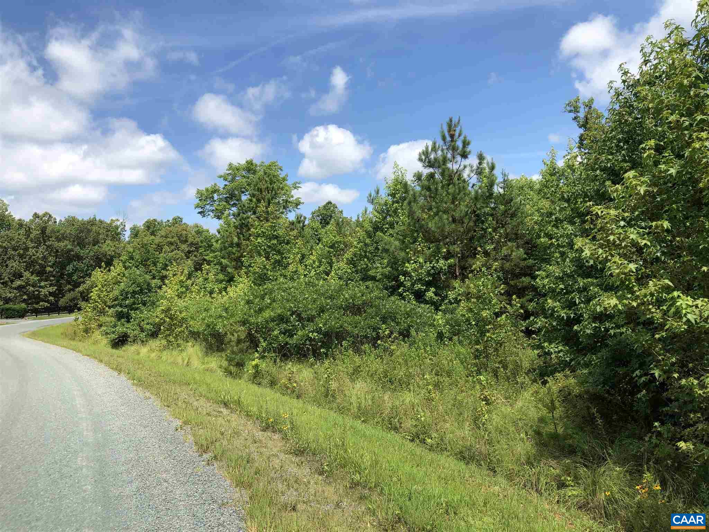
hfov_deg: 63.4
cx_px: 354
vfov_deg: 49.7
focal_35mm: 28
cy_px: 266
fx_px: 573
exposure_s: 1/1453
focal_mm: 3.99
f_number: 1.8
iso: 20
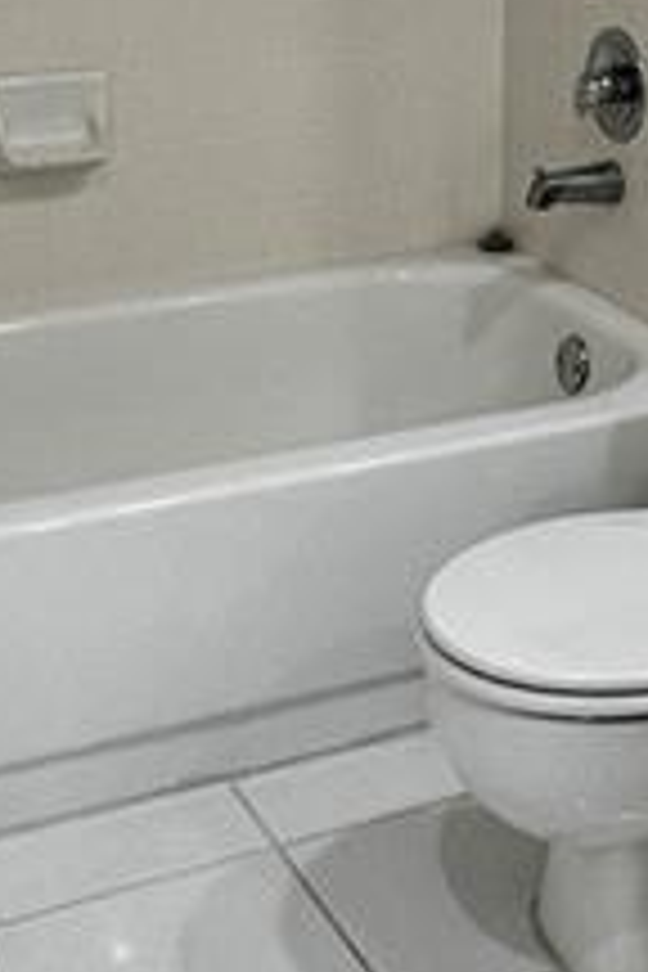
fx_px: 2025
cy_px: 36
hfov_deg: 18.0
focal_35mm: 75
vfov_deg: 25.8
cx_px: 558
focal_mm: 1.57
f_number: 1.8
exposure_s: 1/120
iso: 125
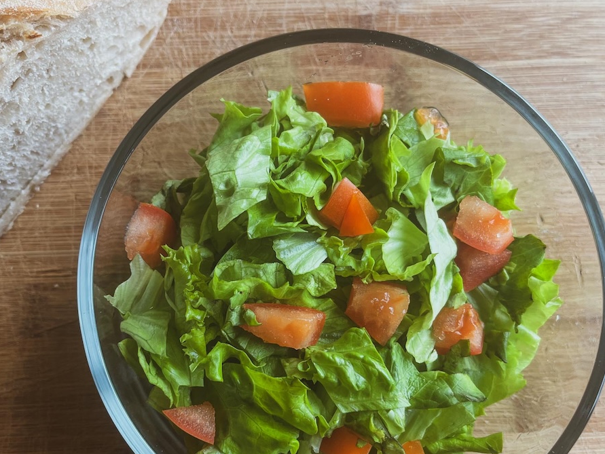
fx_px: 612
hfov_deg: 52.5
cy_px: 278
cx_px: 263
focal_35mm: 35
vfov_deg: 40.5
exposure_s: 1/120
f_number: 1.6
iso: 80
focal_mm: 5.1
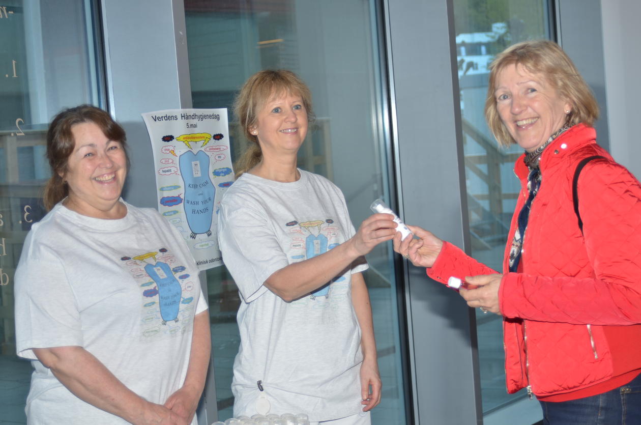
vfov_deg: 18.8
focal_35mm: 72
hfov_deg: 28.1
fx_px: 1280
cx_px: 320
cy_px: 212
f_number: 4
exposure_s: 1/60
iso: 100
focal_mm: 48
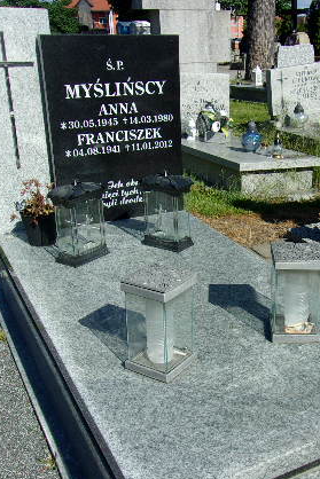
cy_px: 246
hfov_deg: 30.6
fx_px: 573
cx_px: 247
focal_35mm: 43
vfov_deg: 45.4
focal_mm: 4.9
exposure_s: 1/120
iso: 80
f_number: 10.4
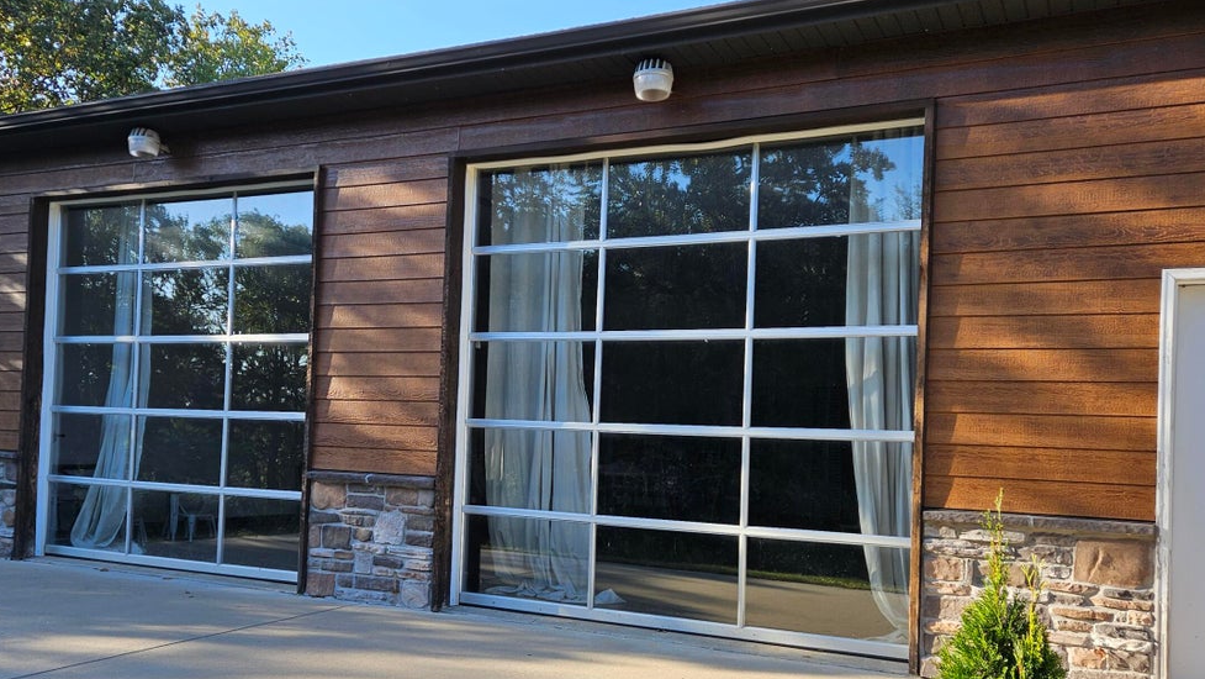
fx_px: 1119
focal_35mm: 35
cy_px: 414
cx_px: 517
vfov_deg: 33.6
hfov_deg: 56.4
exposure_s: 1/463
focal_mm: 5.4
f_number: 1.8
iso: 25
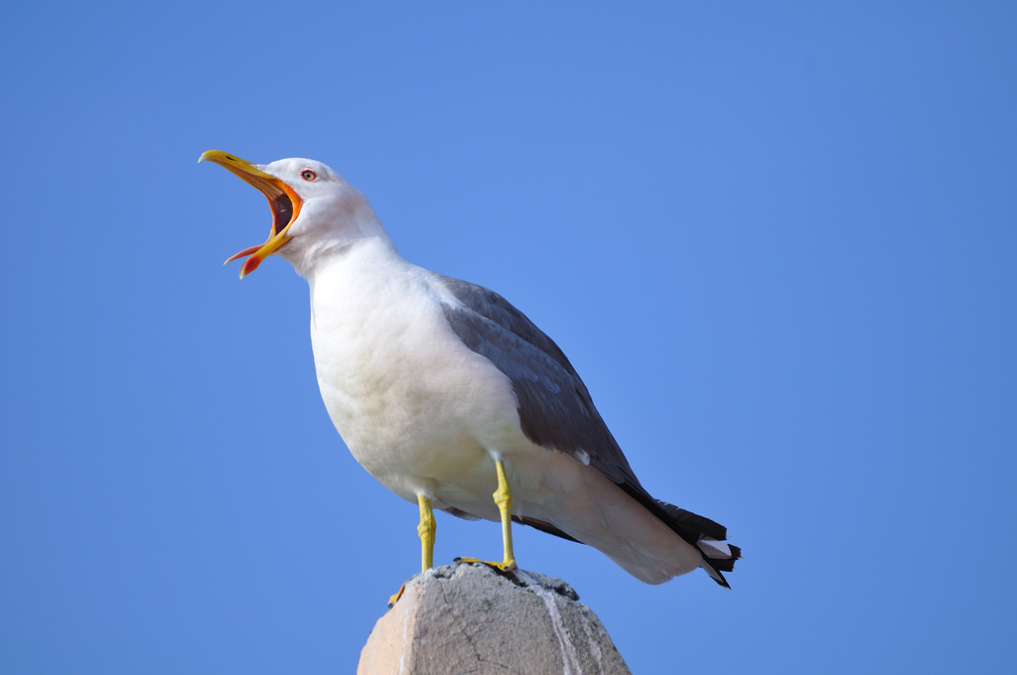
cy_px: 338
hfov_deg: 5.1
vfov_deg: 3.4
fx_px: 11427
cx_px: 508
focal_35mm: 405
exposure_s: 1/1000
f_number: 5.6
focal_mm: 270
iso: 200
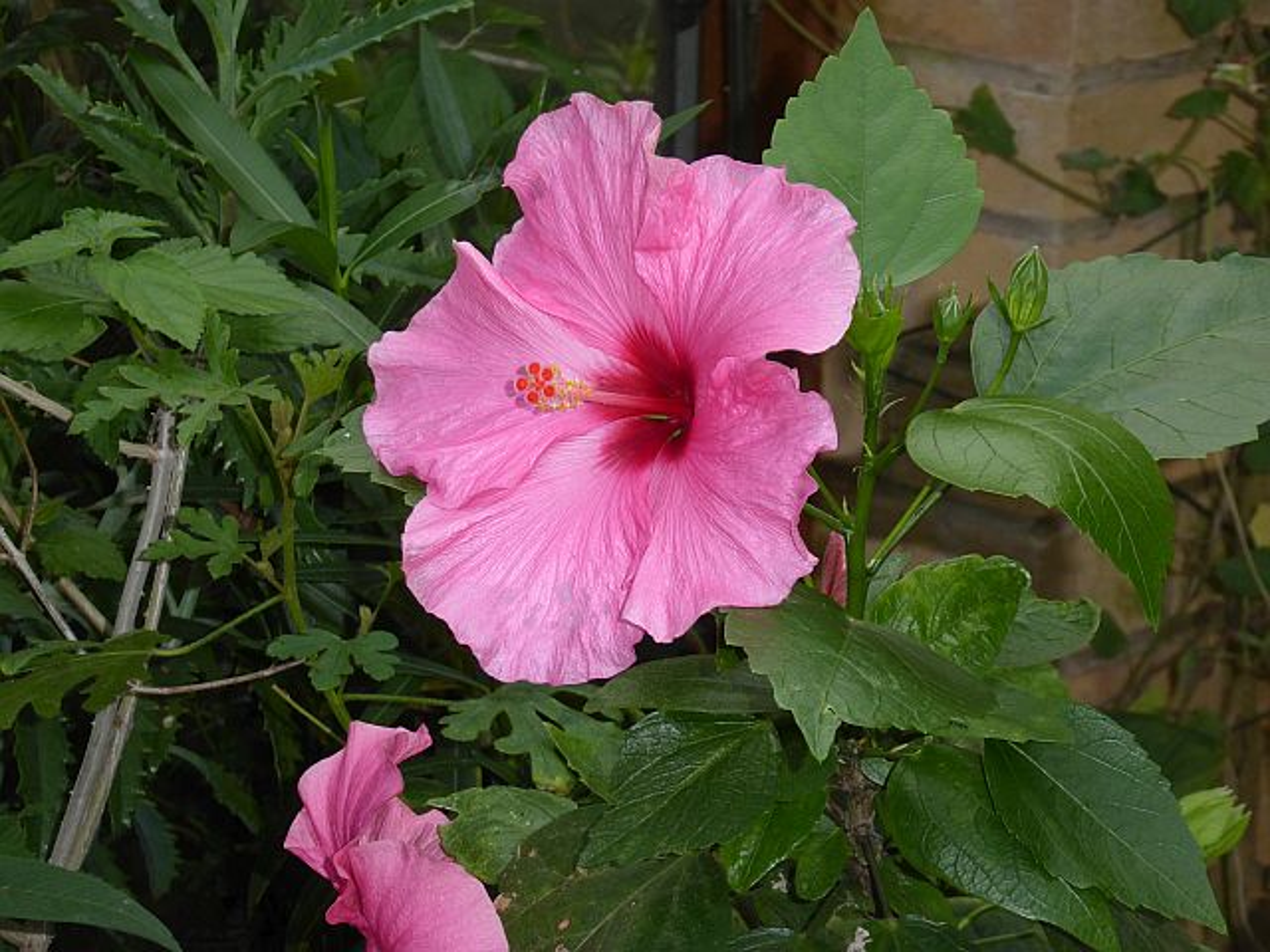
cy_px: 476
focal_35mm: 124
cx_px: 635
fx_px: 4549
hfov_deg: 15.9
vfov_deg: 12.0
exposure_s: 1/60
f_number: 5.2
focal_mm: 22.3
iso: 200
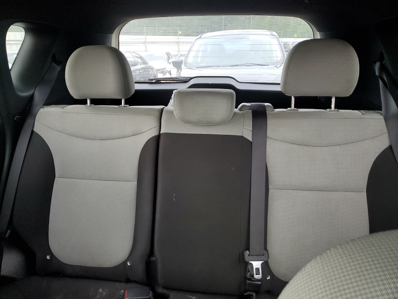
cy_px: 150
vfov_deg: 53.1
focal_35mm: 26
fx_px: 299
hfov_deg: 67.3
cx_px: 199
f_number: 1.5
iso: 92
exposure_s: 1/120
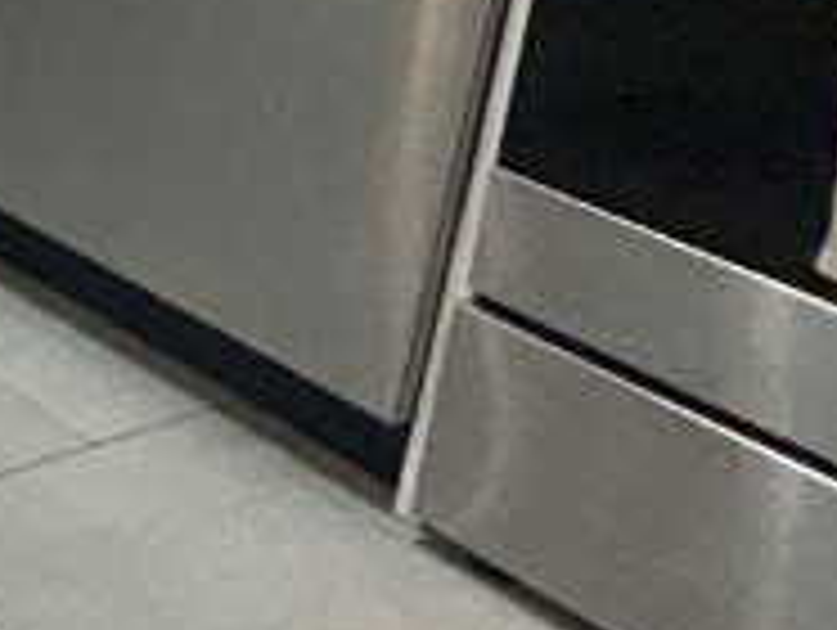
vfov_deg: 16.6
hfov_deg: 14.6
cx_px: -1220
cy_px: -428
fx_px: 1864
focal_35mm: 77
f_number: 2.2
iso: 100
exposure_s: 1/120
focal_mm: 2.22
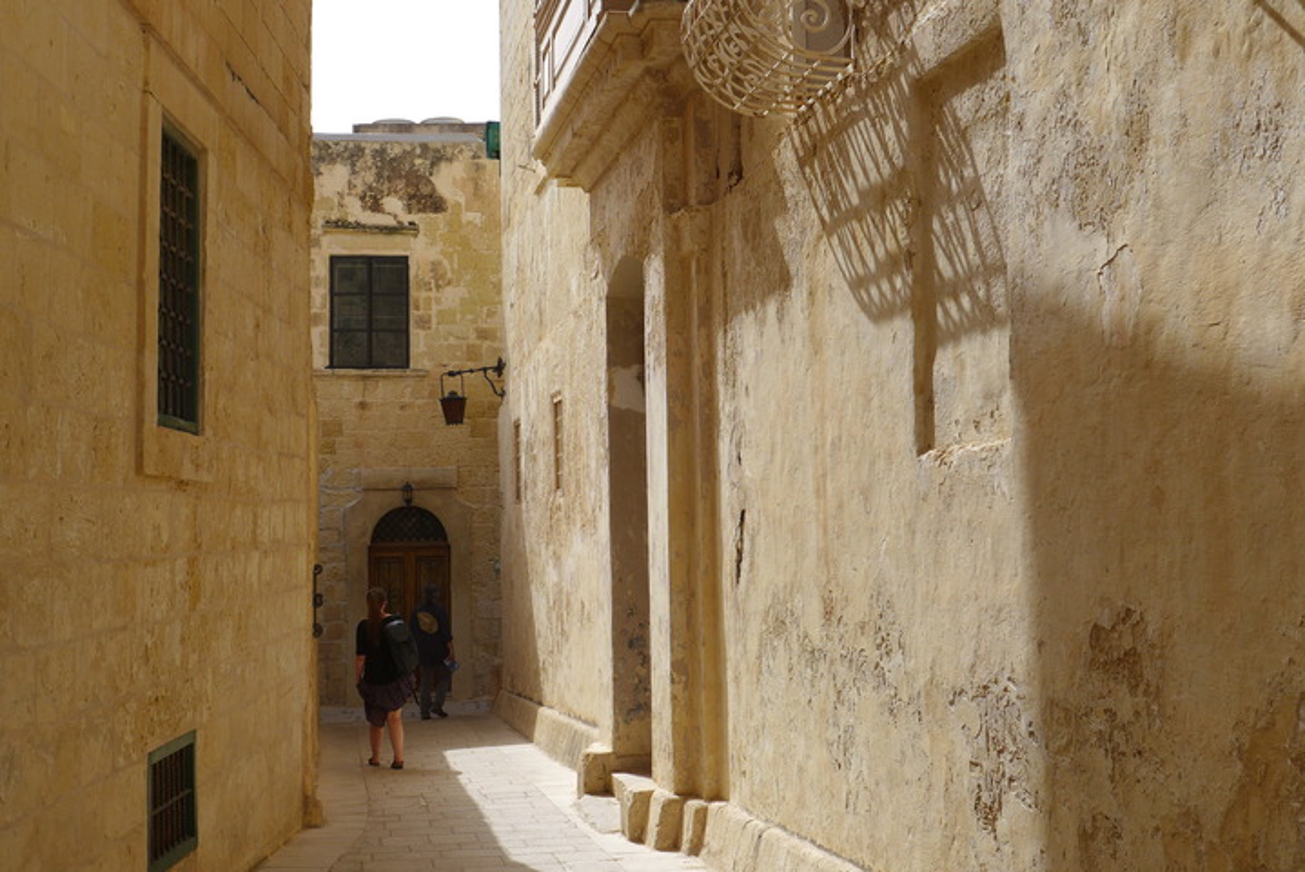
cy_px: 436
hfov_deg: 41.9
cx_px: 652
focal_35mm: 47
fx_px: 1704
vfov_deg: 28.7
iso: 80
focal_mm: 9.2
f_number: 2.8
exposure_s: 1/1600
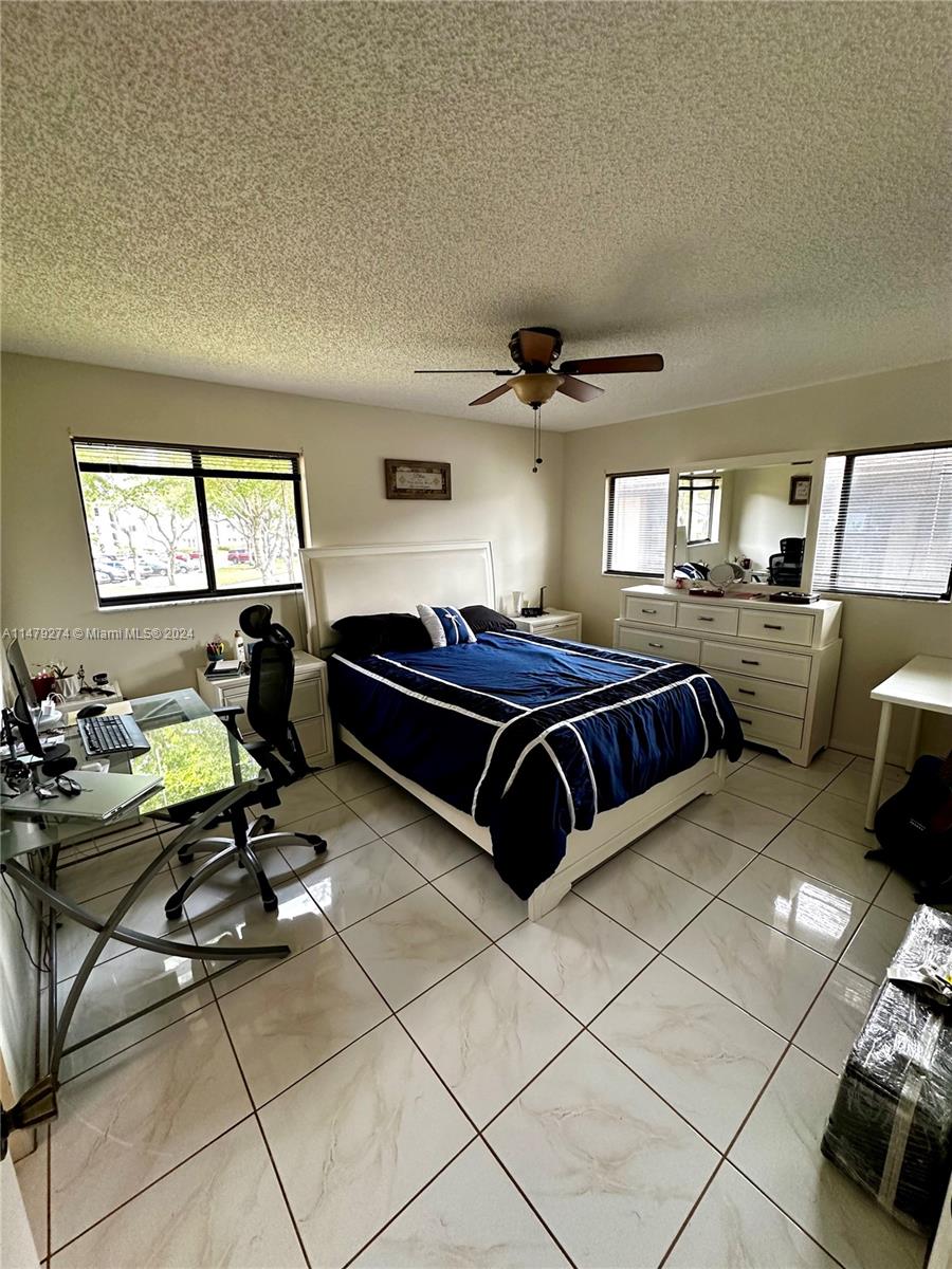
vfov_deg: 102.1
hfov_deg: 85.7
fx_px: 513
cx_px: 476
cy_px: 634
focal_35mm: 14
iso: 250
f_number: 2.2
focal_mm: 2.22
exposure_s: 1/120
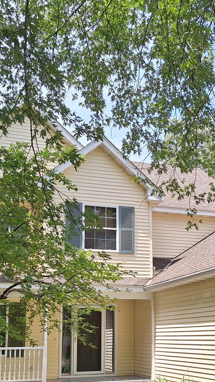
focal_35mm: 49
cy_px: 279
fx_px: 496
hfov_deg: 24.3
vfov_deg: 41.1
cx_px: 148
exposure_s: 1/1372
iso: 40
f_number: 1.8
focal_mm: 5.54
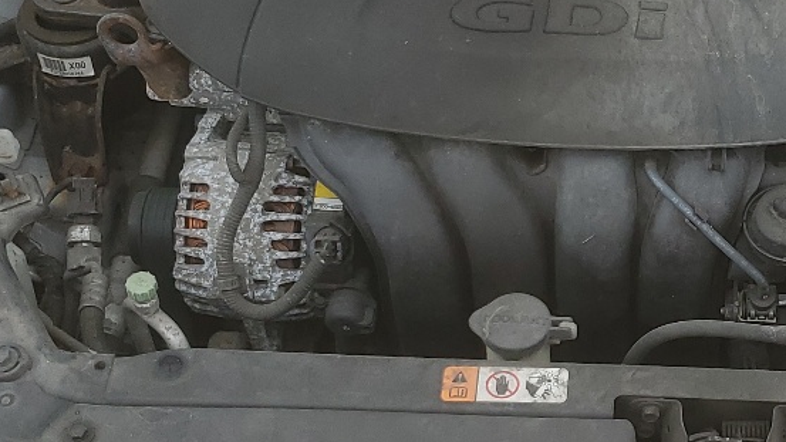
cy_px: 266
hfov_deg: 24.9
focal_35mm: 82
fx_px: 1709
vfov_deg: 14.7
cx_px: 748
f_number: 1.5
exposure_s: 1/1667
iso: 50
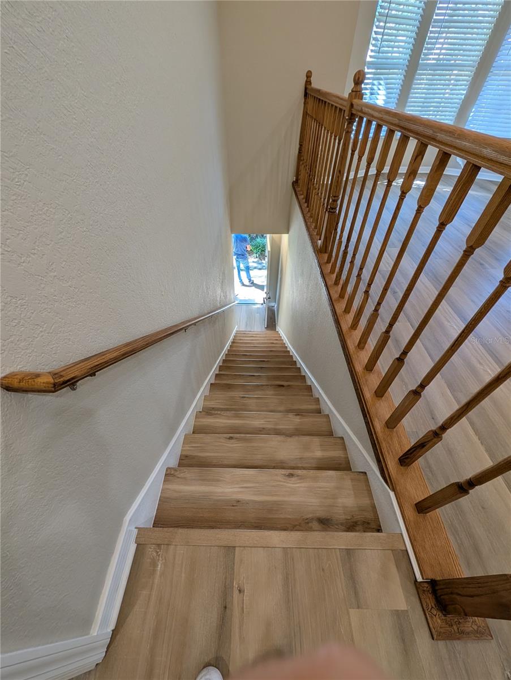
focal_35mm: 12
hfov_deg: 94.6
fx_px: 236
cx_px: 256
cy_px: 340
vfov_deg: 110.5
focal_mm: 2.02
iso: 81
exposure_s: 1/120
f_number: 1.7
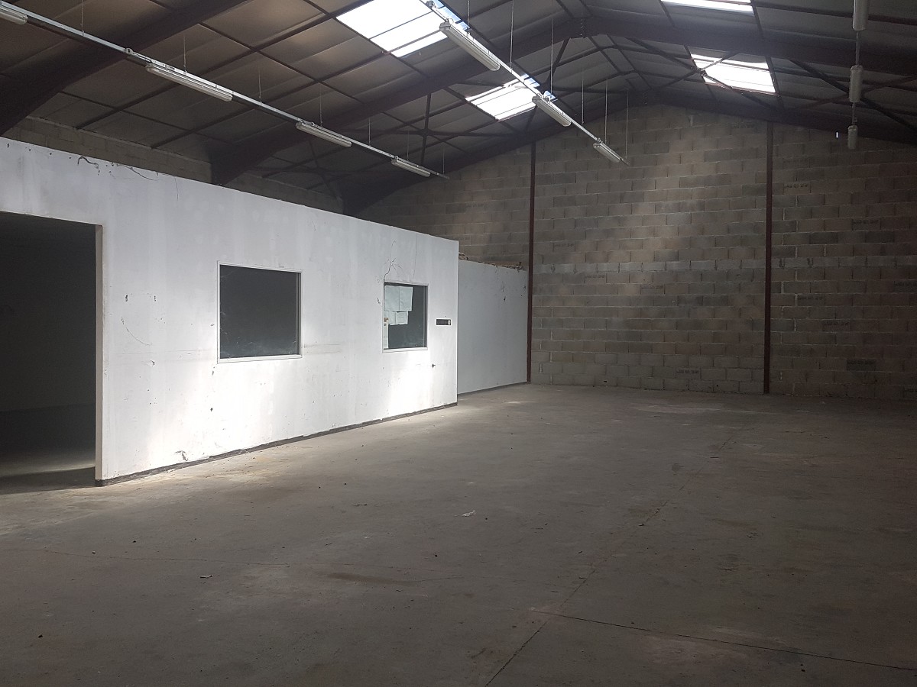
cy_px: 344
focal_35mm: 26
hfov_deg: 67.3
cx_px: 458
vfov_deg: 53.1
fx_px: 689
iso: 40
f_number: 1.7
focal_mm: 4.2
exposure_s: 1/183
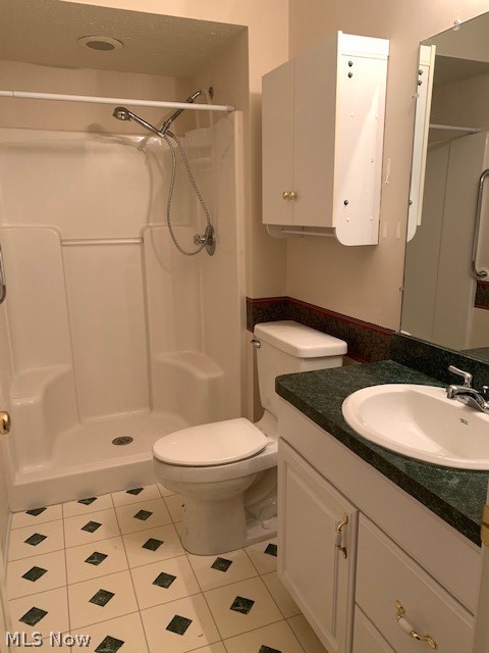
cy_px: 326
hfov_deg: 53.1
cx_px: 244
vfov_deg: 67.3
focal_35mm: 26
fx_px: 490
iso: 125
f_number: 1.8
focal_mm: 4.25
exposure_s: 1/60
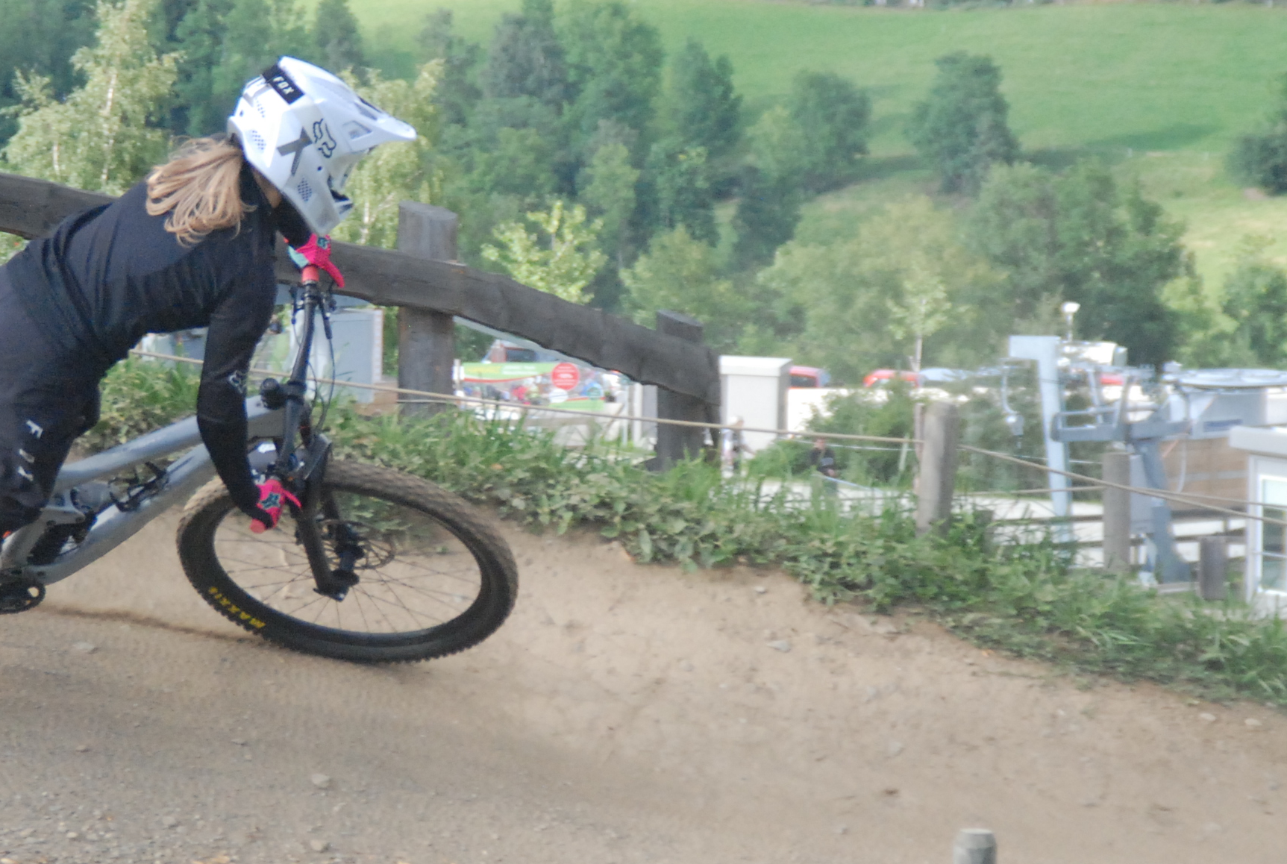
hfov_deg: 10.8
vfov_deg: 7.3
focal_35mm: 189
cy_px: 416
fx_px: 6765
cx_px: 343
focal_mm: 75
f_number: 6.3
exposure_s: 1/640
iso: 1250
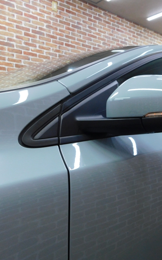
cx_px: 120
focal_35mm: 33
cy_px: 131
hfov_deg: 37.5
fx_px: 233
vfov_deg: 58.1
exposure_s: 1/30
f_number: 3
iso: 200
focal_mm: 4
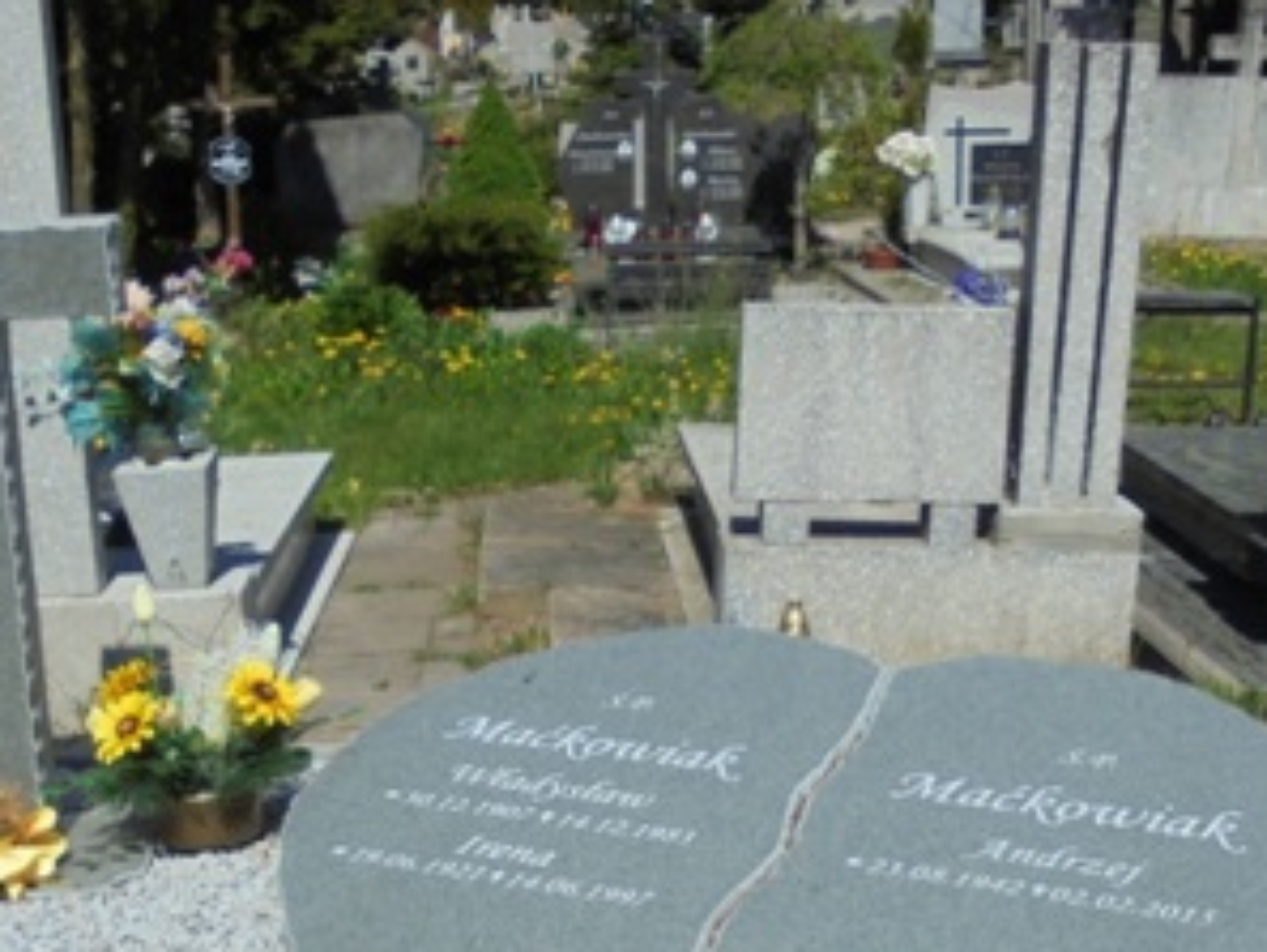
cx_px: 503
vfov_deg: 25.5
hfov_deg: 34.2
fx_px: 2051
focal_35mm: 56
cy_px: 820
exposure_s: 1/250
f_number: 11.5
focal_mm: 4.6
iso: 100
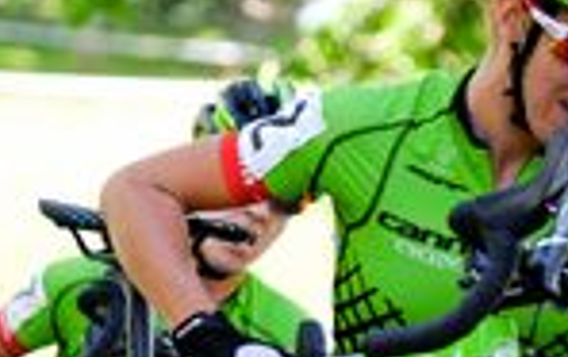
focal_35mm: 390
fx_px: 6046
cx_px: 510
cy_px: 370
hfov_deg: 5.4
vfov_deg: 3.4
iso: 640
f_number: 2.8
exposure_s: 1/1000
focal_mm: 83.8
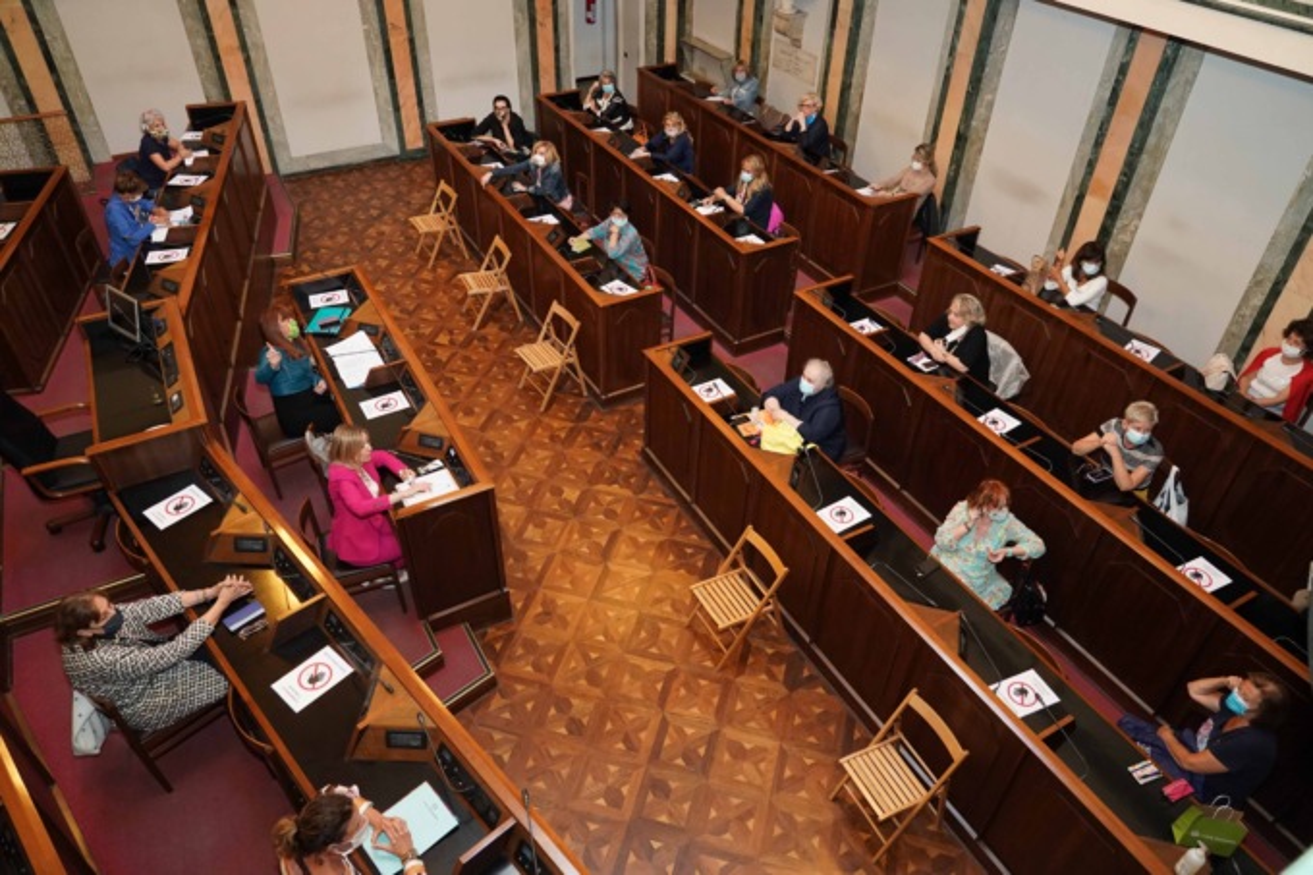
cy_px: 438
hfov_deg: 73.8
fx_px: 875
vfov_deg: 53.1
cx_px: 656
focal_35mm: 24
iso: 3200
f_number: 4
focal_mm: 24
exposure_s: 1/125
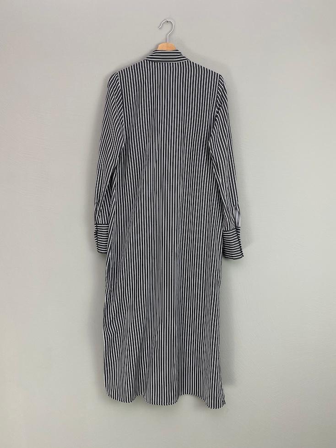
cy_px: 224
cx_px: 168
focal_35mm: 26
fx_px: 337
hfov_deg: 53.1
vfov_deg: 67.3
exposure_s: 1/100
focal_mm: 4.25
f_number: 1.8
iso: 80
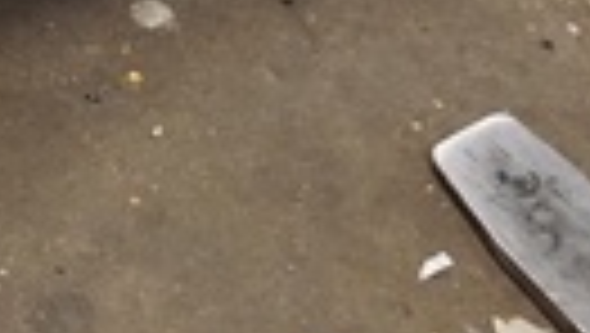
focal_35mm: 138
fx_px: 2161
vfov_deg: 8.5
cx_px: 36
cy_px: -252
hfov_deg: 15.3
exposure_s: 1/100
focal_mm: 16
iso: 3200
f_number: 3.5
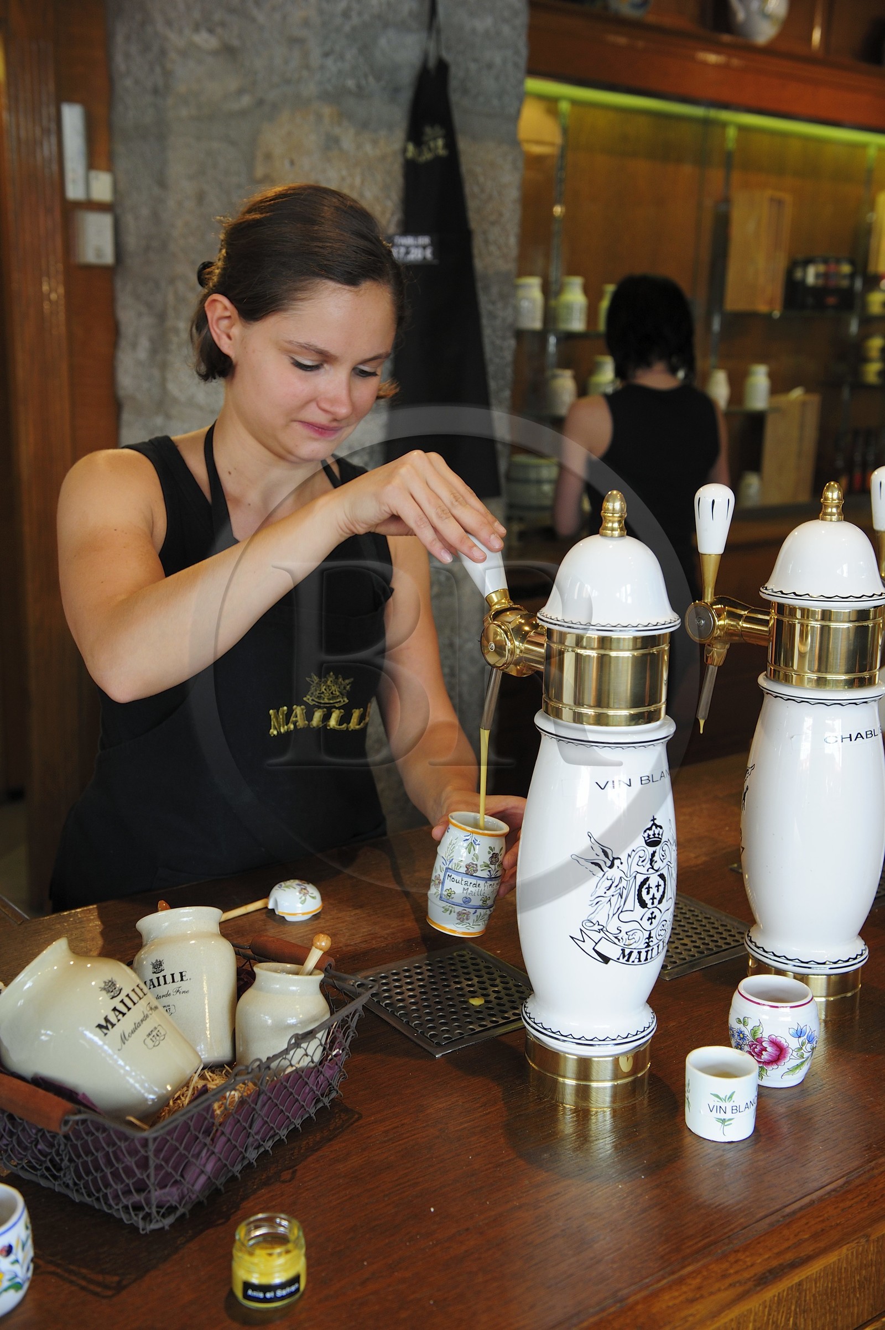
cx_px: 442
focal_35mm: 38
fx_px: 1403
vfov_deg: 50.7
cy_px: 665
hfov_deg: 35.0
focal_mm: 38
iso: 800
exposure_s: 1/80
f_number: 4.5
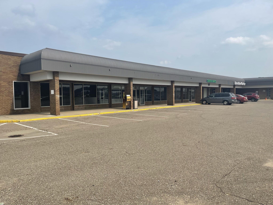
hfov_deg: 67.3
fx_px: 205
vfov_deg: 53.1
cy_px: 102
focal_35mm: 26
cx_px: 136
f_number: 1.6
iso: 32
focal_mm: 5.1
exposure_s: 1/5618
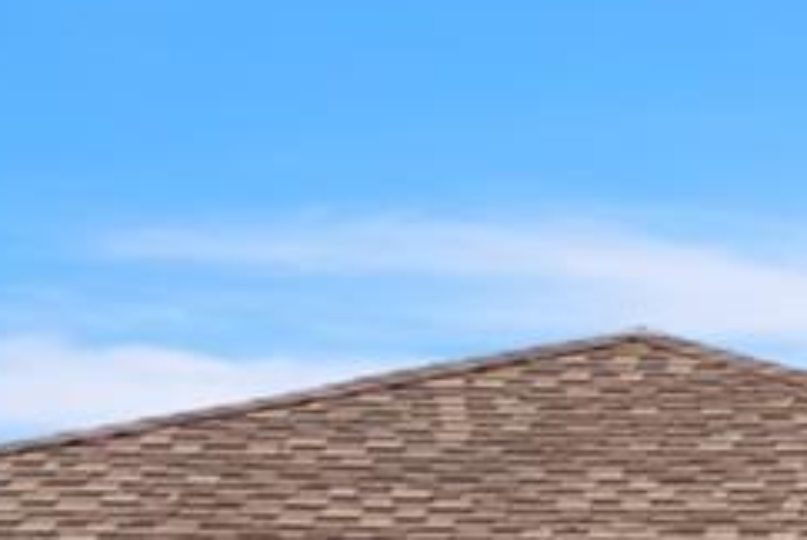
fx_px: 4444
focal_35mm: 198
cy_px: 1413
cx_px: 1607
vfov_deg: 6.5
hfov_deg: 9.7
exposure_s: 1/2500
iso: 400
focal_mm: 20
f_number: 8
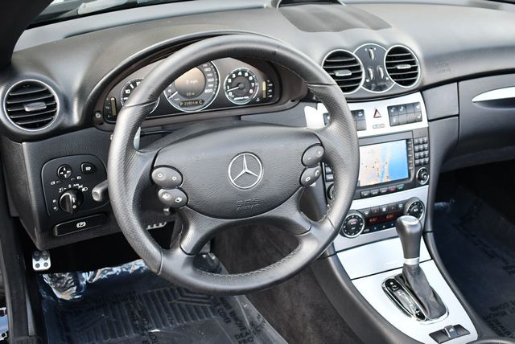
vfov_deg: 32.0
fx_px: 601
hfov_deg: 46.4
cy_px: 172
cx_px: 258
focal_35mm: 42
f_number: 3.8
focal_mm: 21
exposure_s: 1/200
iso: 800
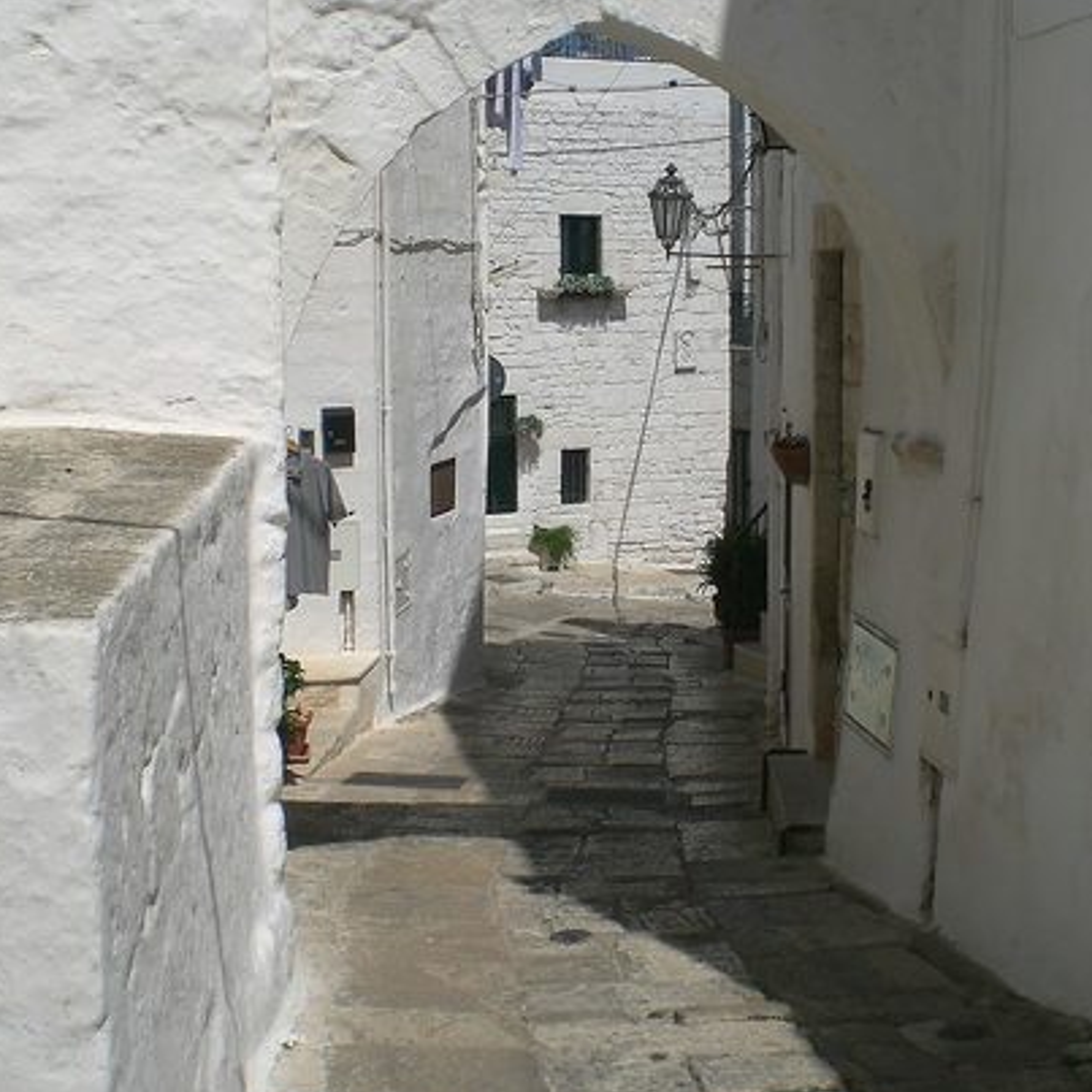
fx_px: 1785
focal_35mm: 50
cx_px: 550
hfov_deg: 34.0
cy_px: 507
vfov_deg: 34.0
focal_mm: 6.3
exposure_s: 1/1250
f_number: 4.4
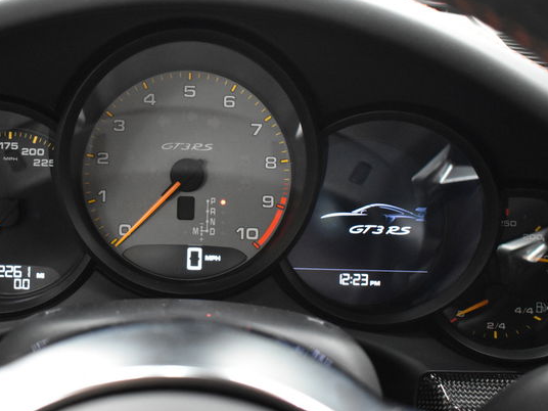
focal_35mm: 52
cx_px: 189
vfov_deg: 28.2
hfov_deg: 36.7
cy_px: 176
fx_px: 818
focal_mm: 25
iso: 4000
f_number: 4
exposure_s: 1/40
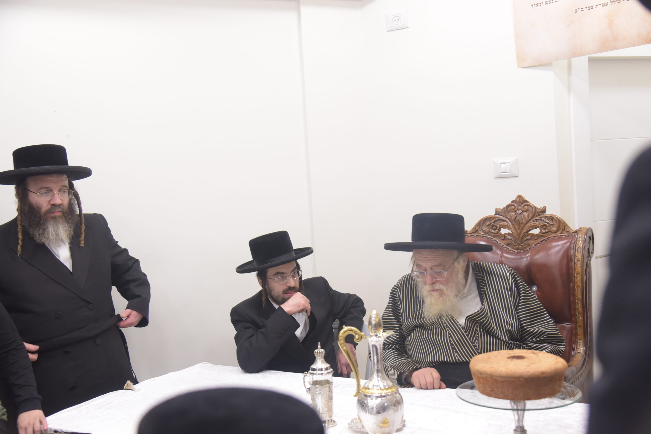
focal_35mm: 44
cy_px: 217
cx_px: 326
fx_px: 796
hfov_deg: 44.5
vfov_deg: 30.5
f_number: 4.5
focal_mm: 44
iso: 2000
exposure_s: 1/160
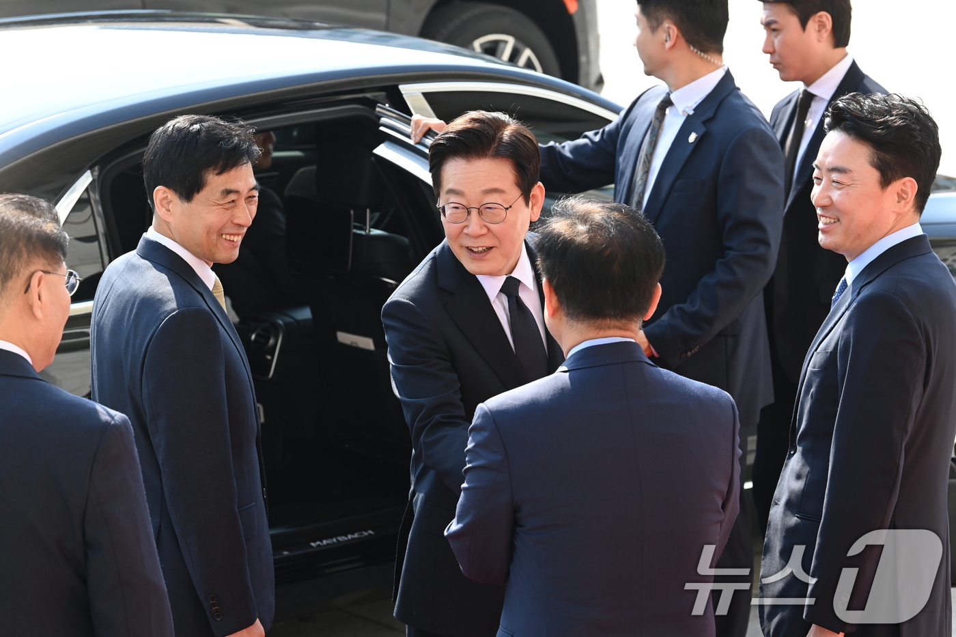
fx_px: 3983
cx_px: 478
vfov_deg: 9.1
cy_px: 318
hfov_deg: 13.7
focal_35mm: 150
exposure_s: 1/800
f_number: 8
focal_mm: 150
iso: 1400
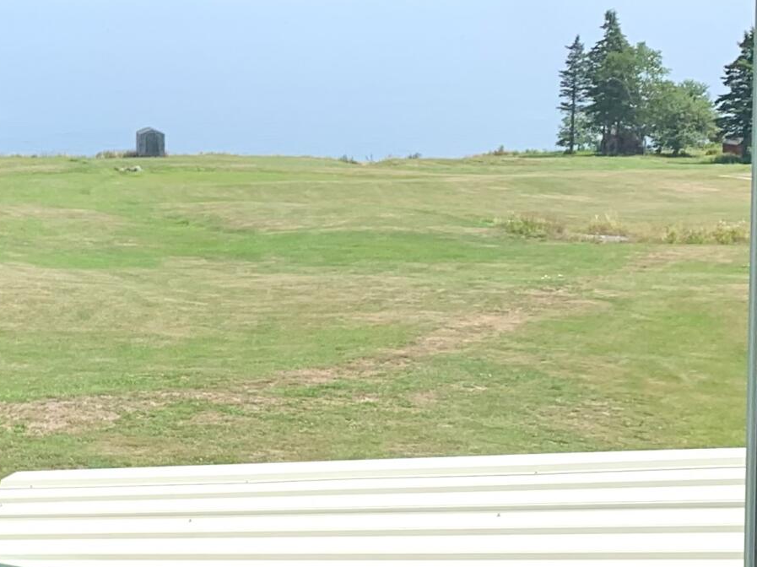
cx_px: -340
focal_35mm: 87
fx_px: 1902
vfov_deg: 16.8
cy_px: 91
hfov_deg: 19.8
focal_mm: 4.25
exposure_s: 1/1748
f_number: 1.8
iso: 25
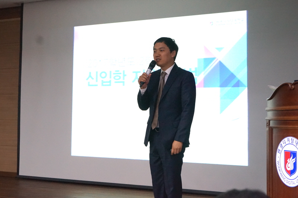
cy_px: 99
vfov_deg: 26.0
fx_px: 430
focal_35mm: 52
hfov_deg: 38.2
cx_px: 149
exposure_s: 1/160
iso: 6400
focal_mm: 52
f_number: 4
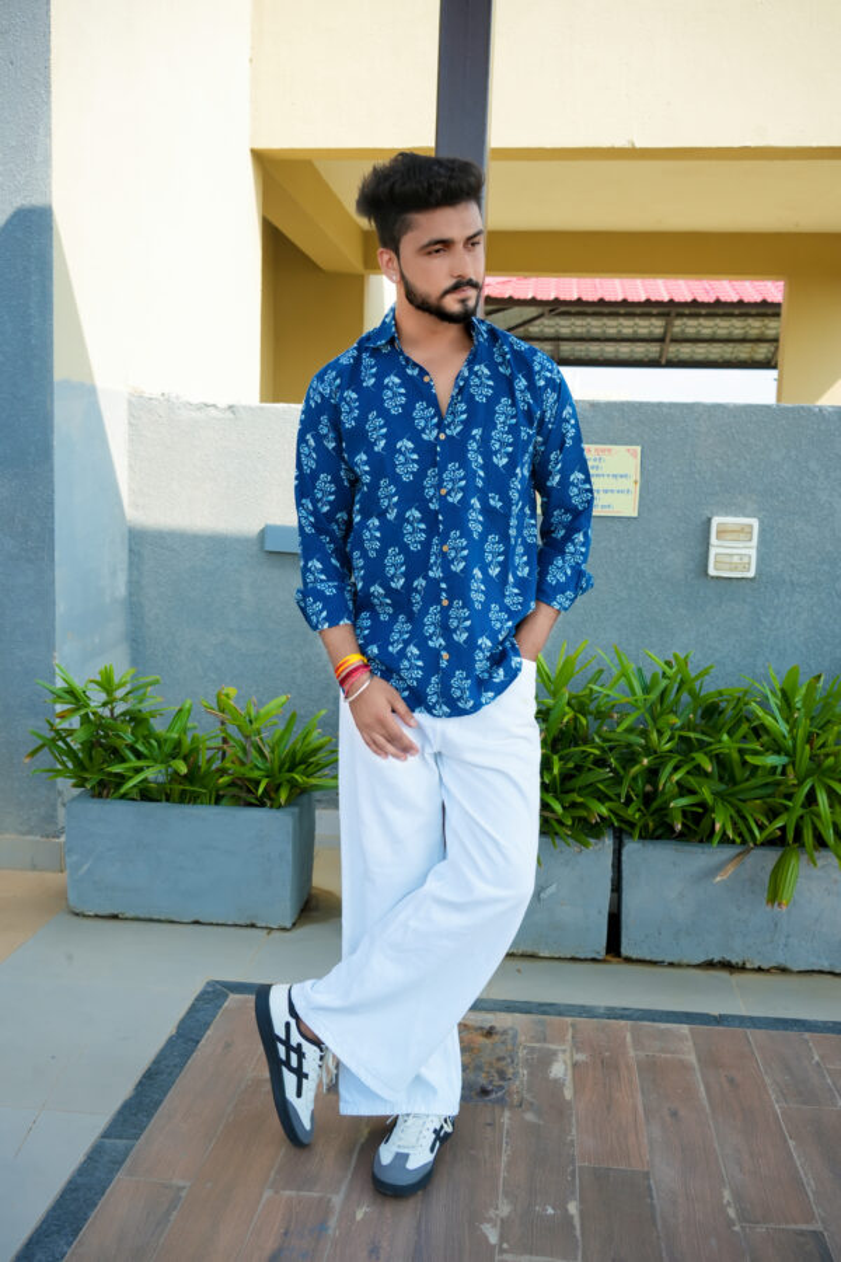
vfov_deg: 54.4
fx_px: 1226
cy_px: 631
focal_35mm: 35
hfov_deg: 37.9
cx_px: 420
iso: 250
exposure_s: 1/250
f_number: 7.1
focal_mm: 35
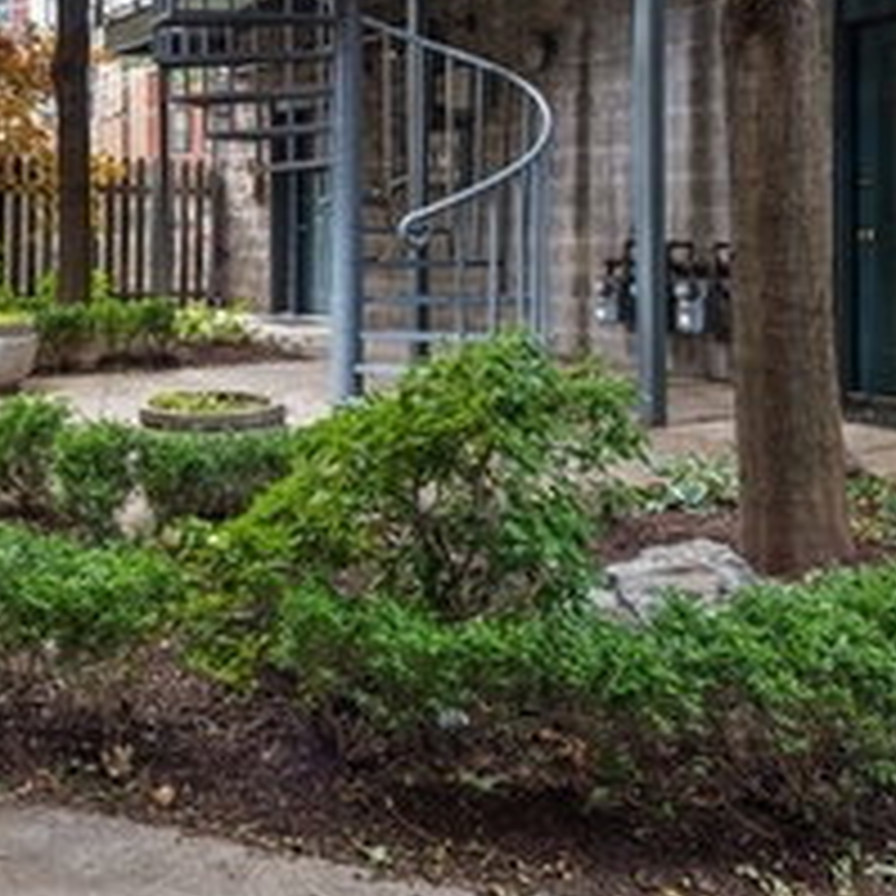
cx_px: 198
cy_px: 225
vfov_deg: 36.7
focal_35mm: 45
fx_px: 1318
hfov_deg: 36.5
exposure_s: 1
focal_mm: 22
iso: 200
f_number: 8
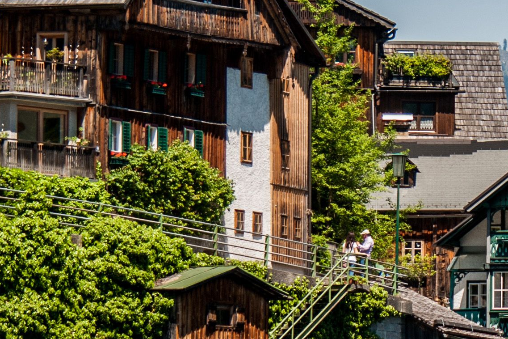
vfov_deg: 3.6
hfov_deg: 5.3
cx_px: 605
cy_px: 313
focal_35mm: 384
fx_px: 5414
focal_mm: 75
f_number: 4.5
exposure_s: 1/400
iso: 100
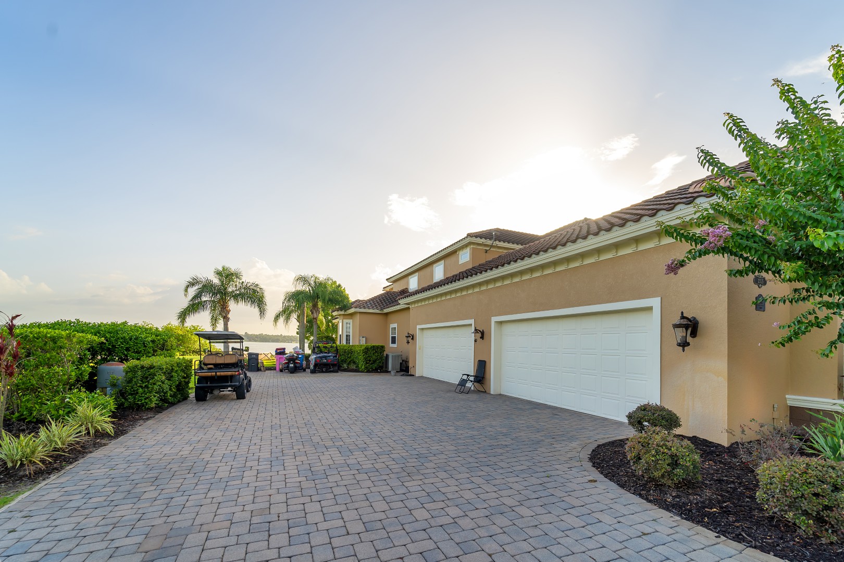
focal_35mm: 14
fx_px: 328
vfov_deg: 81.2
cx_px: 422
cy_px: 281
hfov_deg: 104.3
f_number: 7.1
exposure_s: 1/200
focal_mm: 14
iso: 100
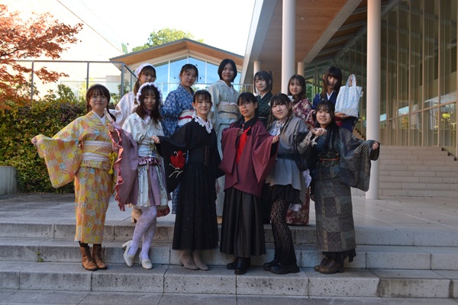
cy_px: 152
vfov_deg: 36.9
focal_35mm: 36
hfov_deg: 53.1
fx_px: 458
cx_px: 229
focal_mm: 24
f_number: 5.6
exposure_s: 1/125
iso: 250
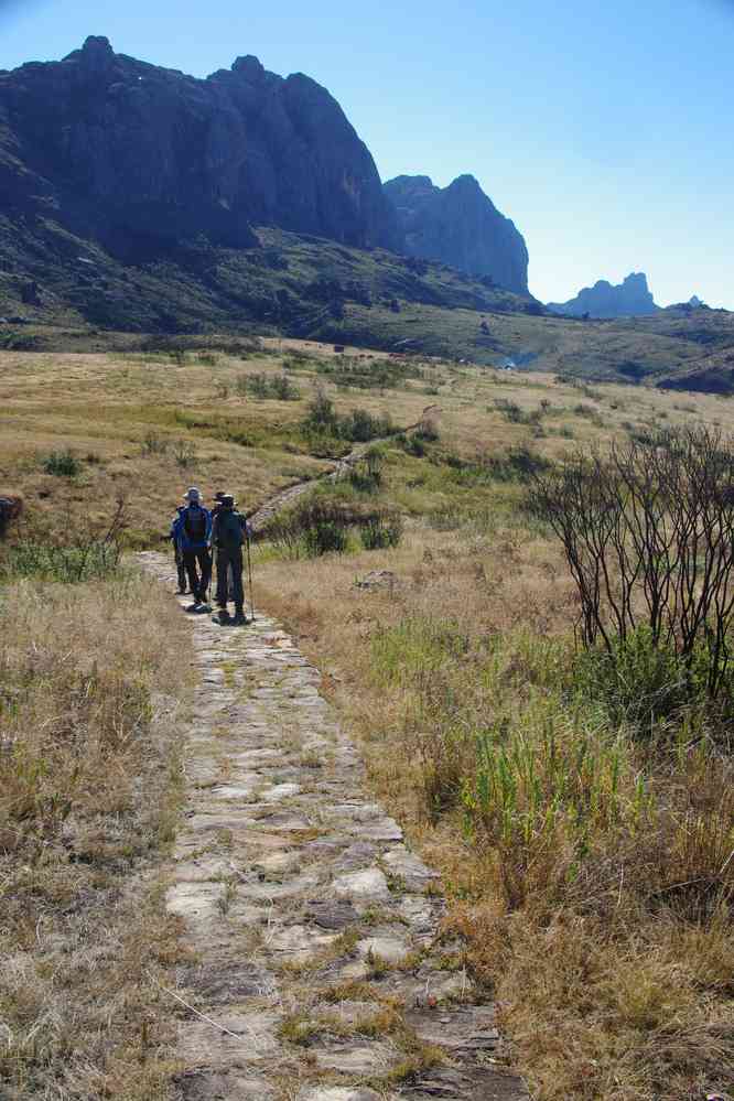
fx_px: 1234
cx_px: 367
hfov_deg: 33.1
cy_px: 550
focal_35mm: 40
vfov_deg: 48.1
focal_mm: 26.9
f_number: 11
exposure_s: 1/60
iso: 200
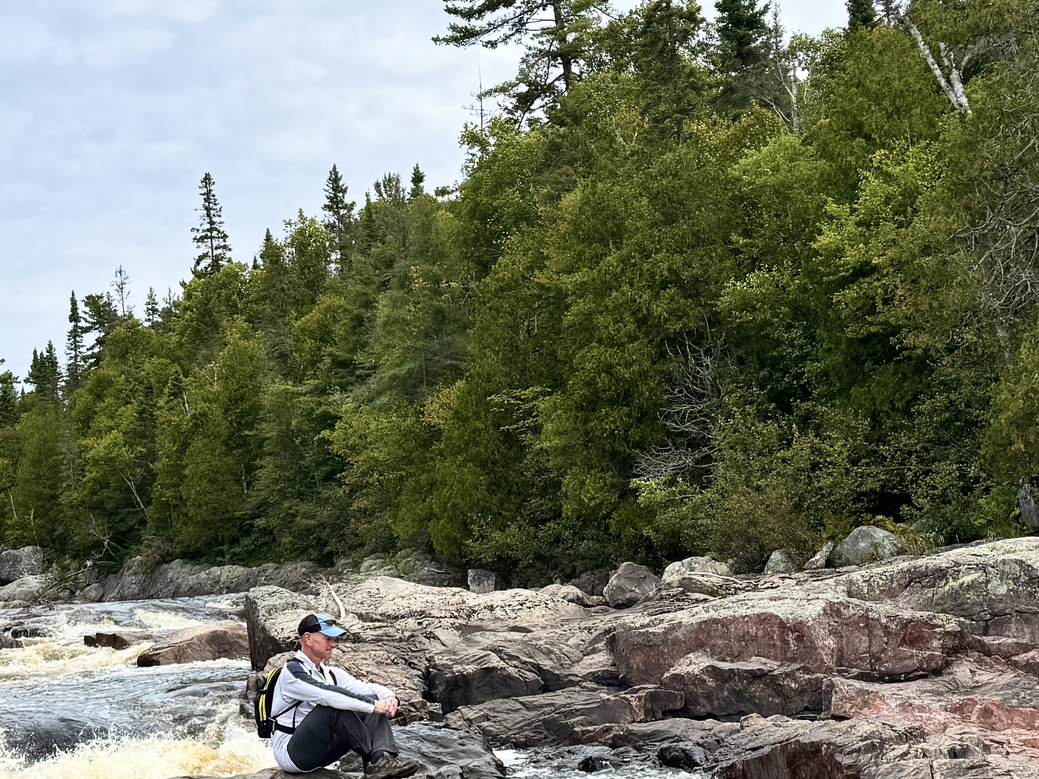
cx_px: 457
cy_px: 442
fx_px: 1771
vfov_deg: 24.8
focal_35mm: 59
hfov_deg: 32.7
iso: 80
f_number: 1.78
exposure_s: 1/4310
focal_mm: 6.76
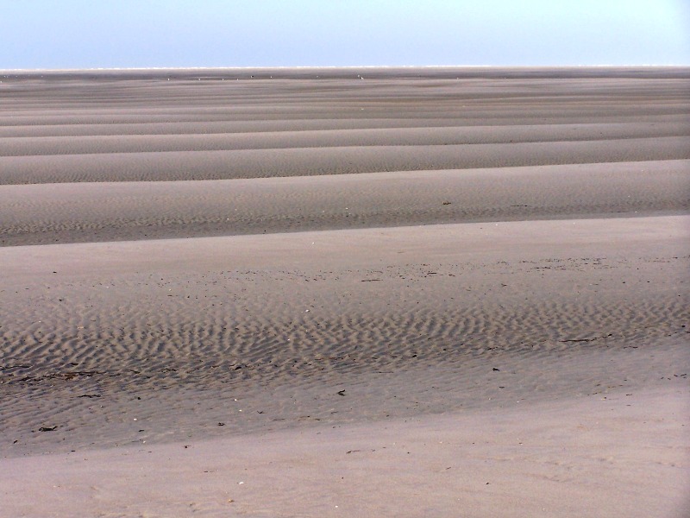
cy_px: 259
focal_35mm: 117
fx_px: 2332
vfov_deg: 12.7
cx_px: 345
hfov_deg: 16.8
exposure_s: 1/500
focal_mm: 19.4
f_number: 4.5
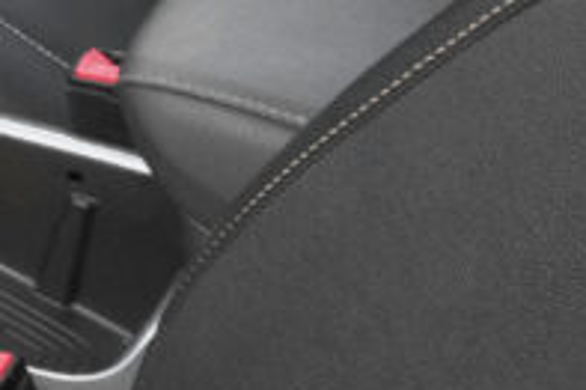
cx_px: -857
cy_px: -317
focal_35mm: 130
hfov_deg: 12.3
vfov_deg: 10.0
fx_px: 2114
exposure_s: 1/200
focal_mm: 16.6
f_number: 8
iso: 2000
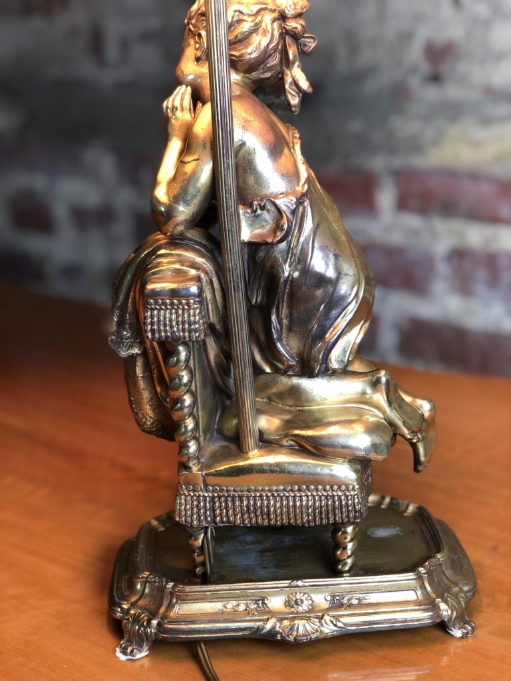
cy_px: 340
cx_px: 256
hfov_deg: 28.0
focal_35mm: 52
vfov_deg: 36.8
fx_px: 1023
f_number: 2.4
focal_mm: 6
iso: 80
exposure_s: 1/33
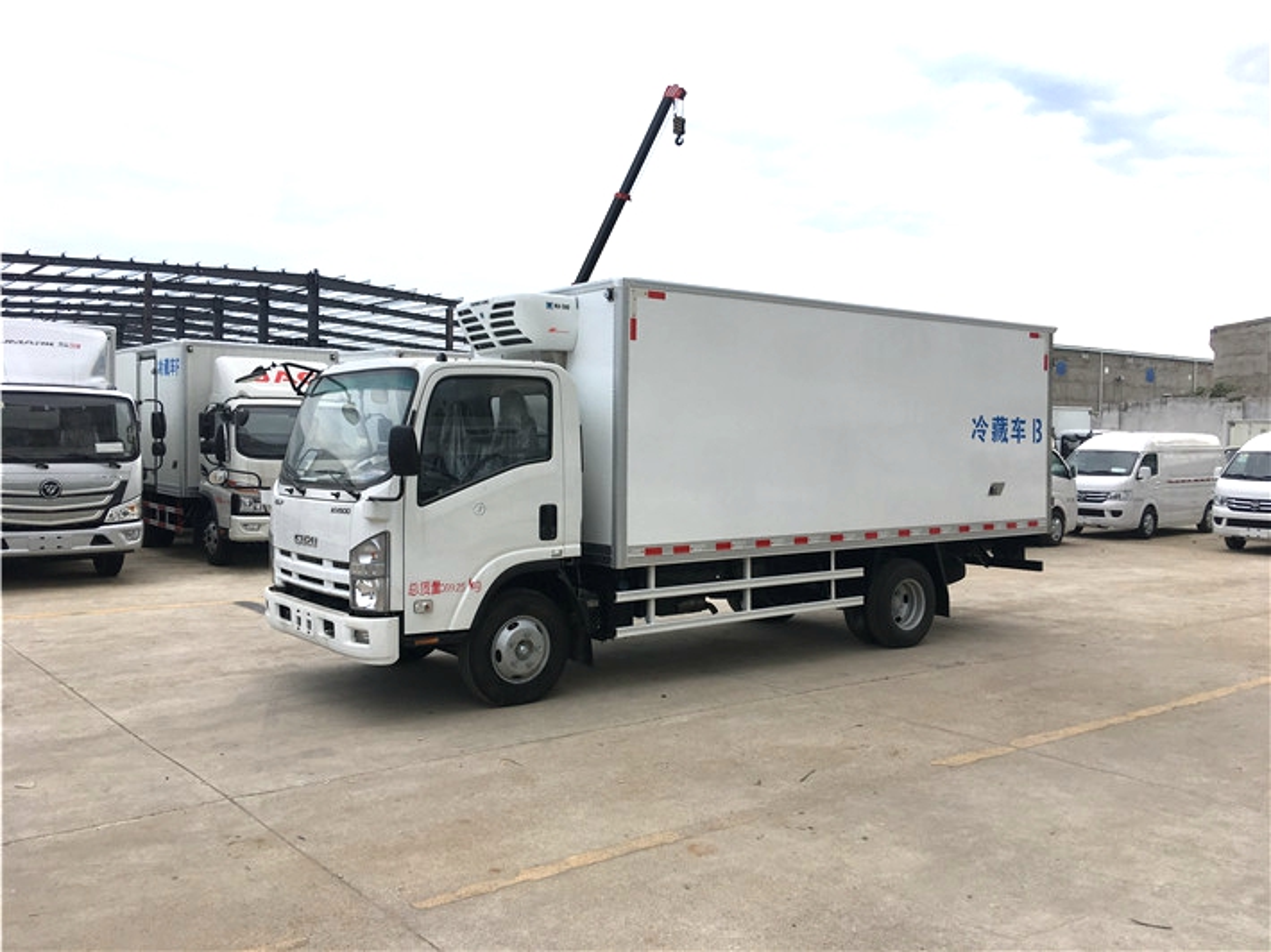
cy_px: 476
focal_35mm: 29
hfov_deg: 61.7
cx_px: 636
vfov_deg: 48.2
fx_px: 1064
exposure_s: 1/452
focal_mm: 4.15
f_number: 2.2
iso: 25
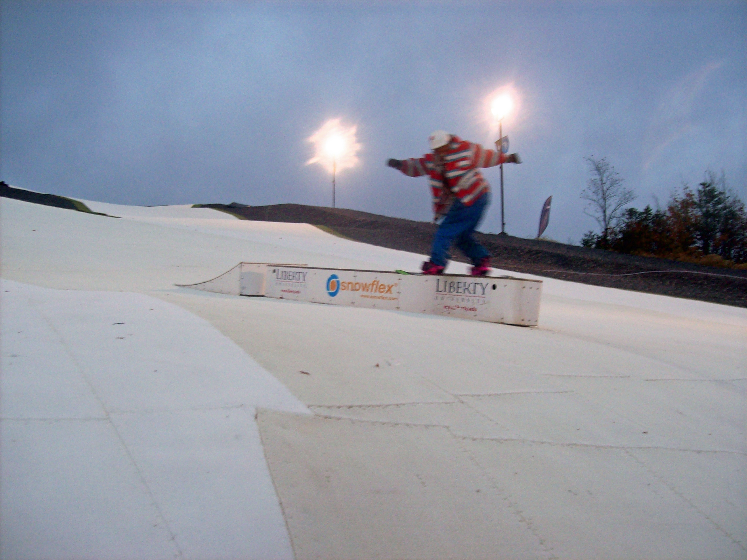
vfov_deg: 39.6
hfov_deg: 51.4
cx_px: 374
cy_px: 280
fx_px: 777
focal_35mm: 36
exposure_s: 1/45.3
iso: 80
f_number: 2.7
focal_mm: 6
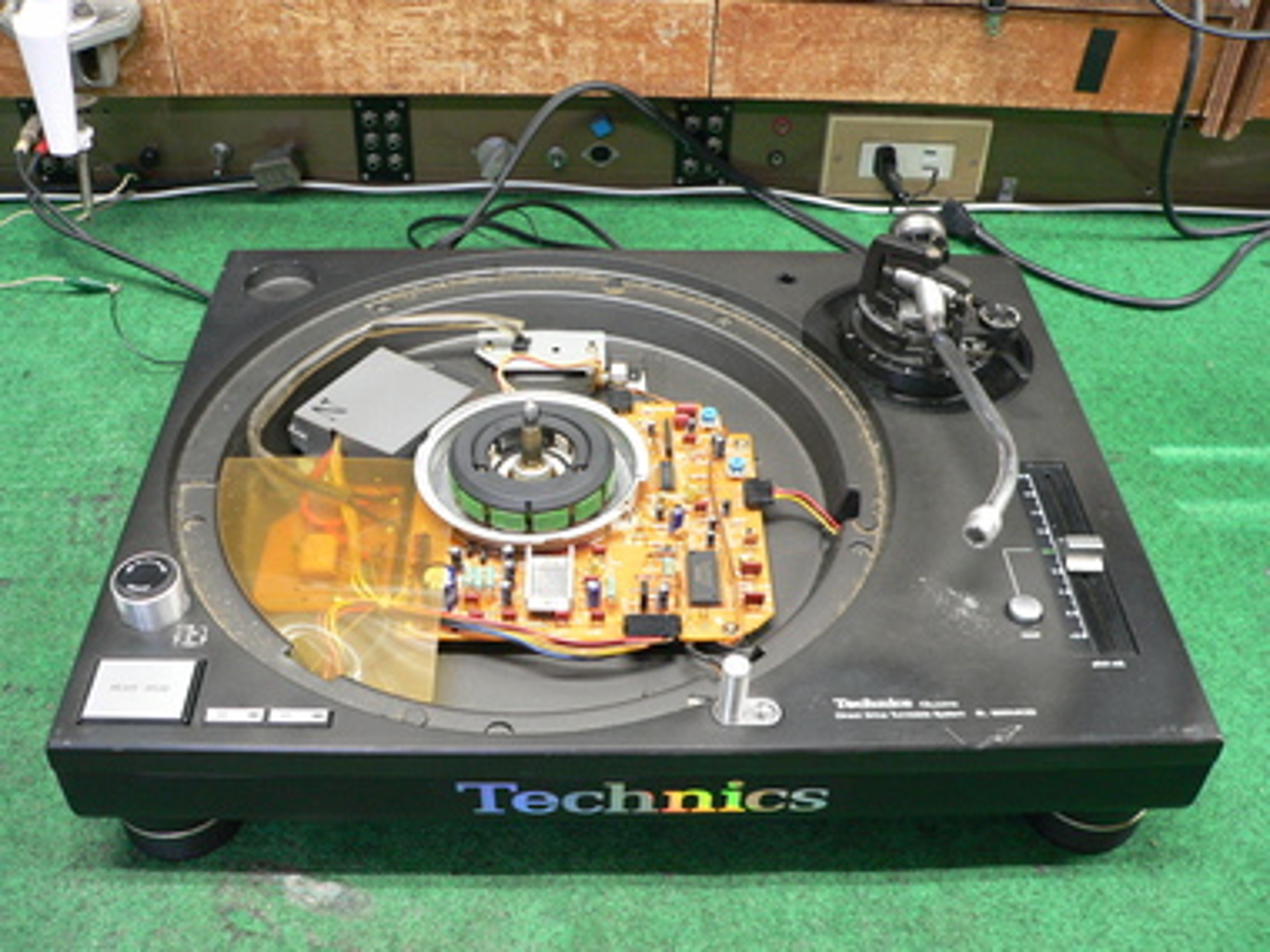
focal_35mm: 36
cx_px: 635
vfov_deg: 39.7
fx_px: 1321
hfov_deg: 51.4
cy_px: 476
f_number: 2.8
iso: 200
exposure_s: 1/8
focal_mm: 6
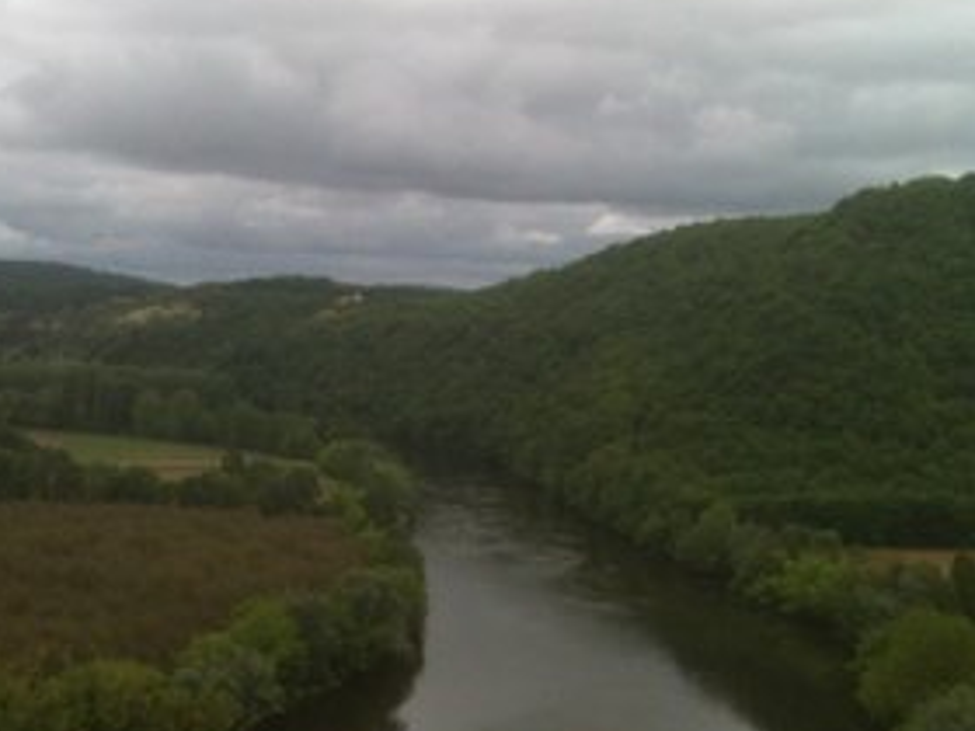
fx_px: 1690
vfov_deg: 24.4
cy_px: 407
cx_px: 536
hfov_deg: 32.2
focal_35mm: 60
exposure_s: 1/1187
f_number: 2.8
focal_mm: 3.85
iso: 64
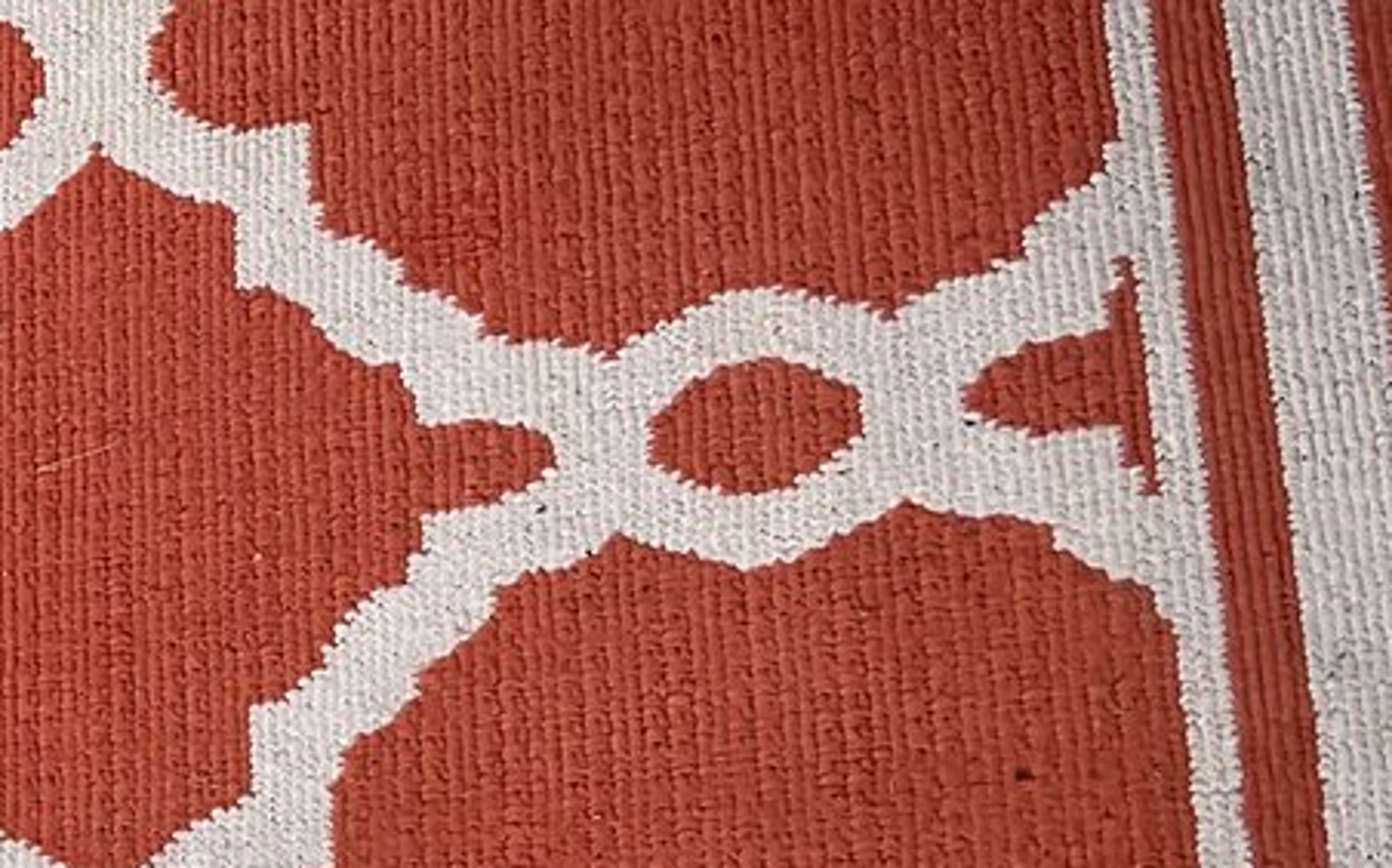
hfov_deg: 18.7
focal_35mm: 103
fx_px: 3906
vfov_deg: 12.6
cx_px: -451
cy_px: 682
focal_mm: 3
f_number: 1.8
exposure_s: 1/120
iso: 25
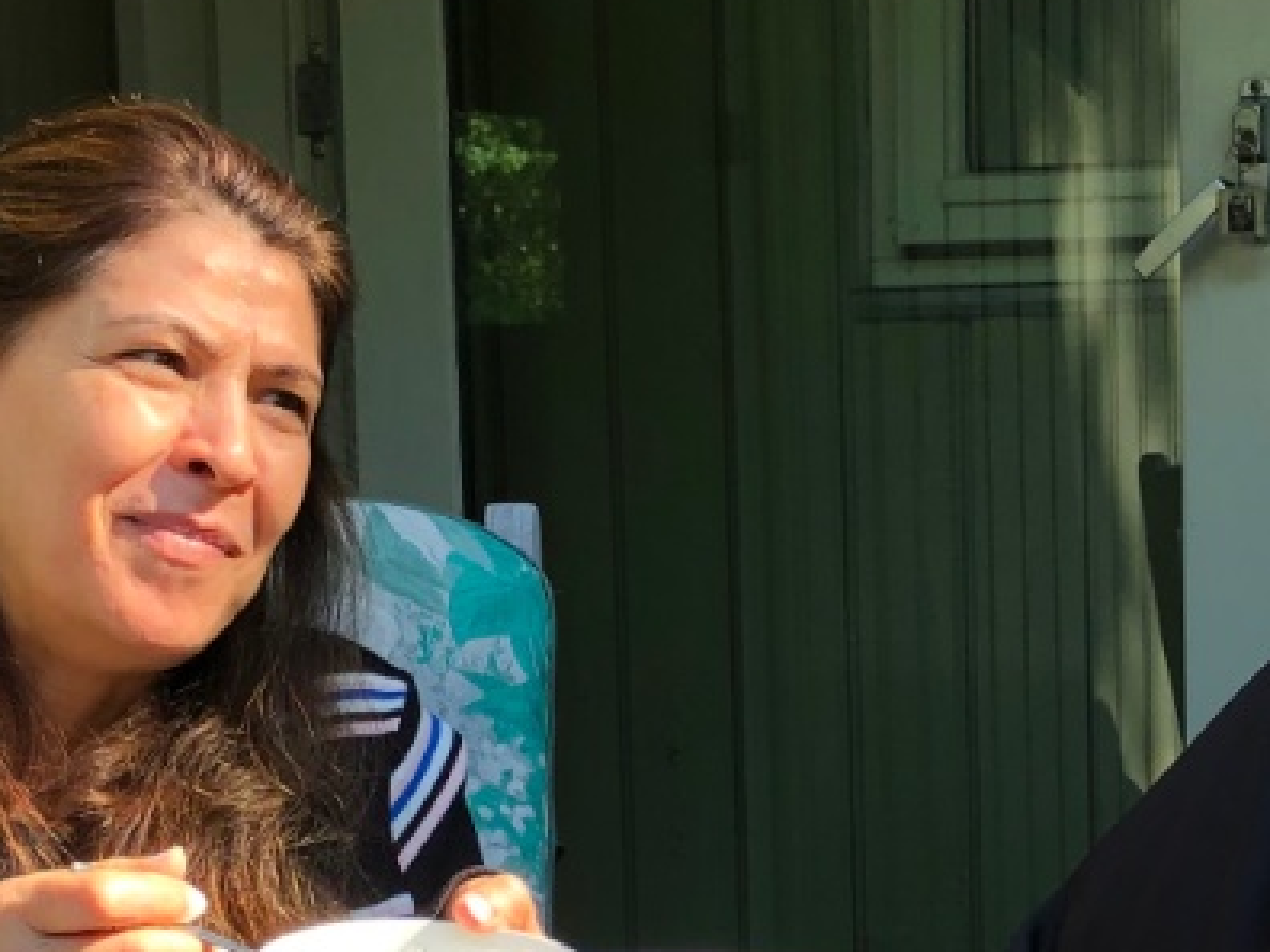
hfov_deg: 17.3
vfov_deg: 13.0
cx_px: 917
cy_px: 901
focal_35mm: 113
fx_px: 4146
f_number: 1.8
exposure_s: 1/120
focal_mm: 4
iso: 20
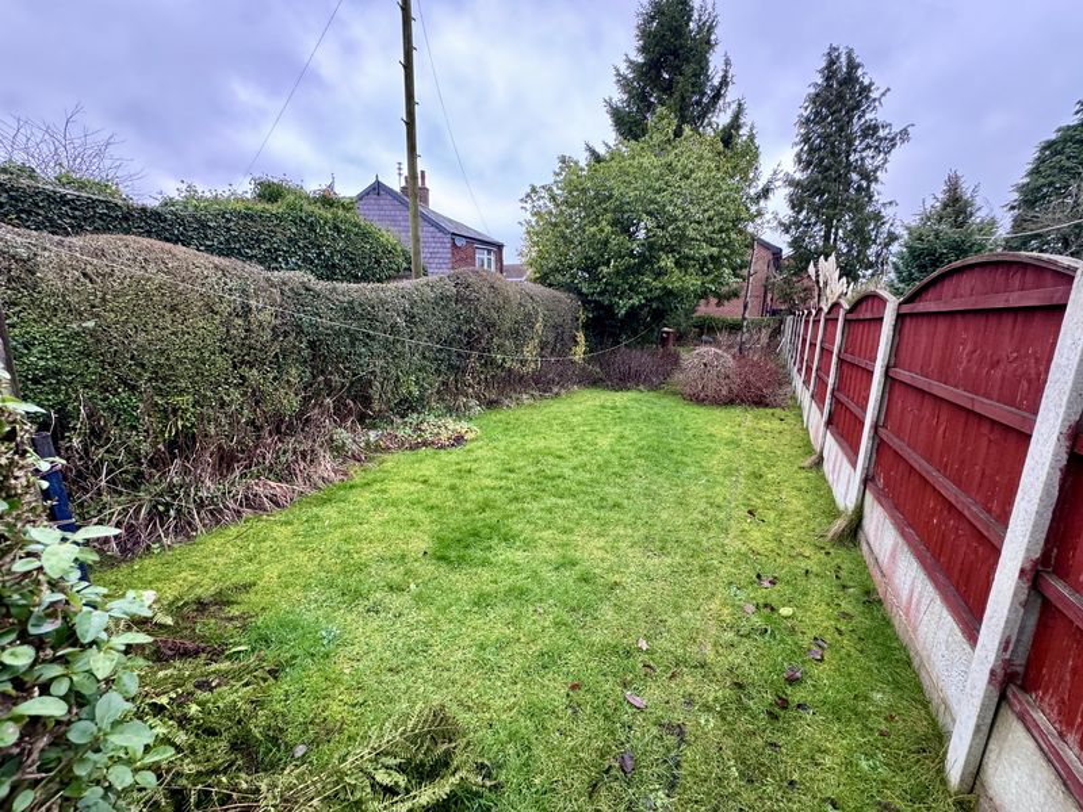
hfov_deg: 102.1
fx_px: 438
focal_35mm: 14
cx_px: 542
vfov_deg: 85.7
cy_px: 406
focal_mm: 2.22
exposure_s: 1/99
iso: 250
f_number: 2.2
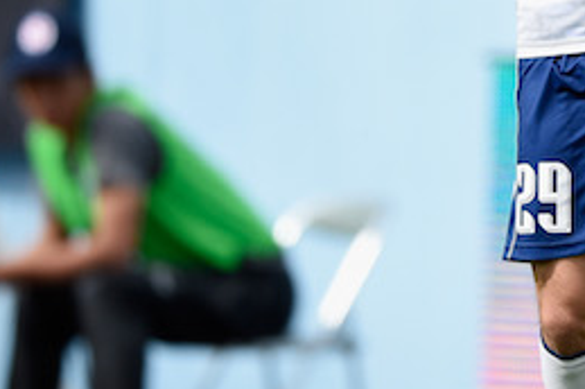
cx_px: 567
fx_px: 20060
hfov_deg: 1.7
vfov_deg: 1.1
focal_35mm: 1236
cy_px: 21
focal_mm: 400
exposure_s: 1/4000
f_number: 2.8
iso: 250
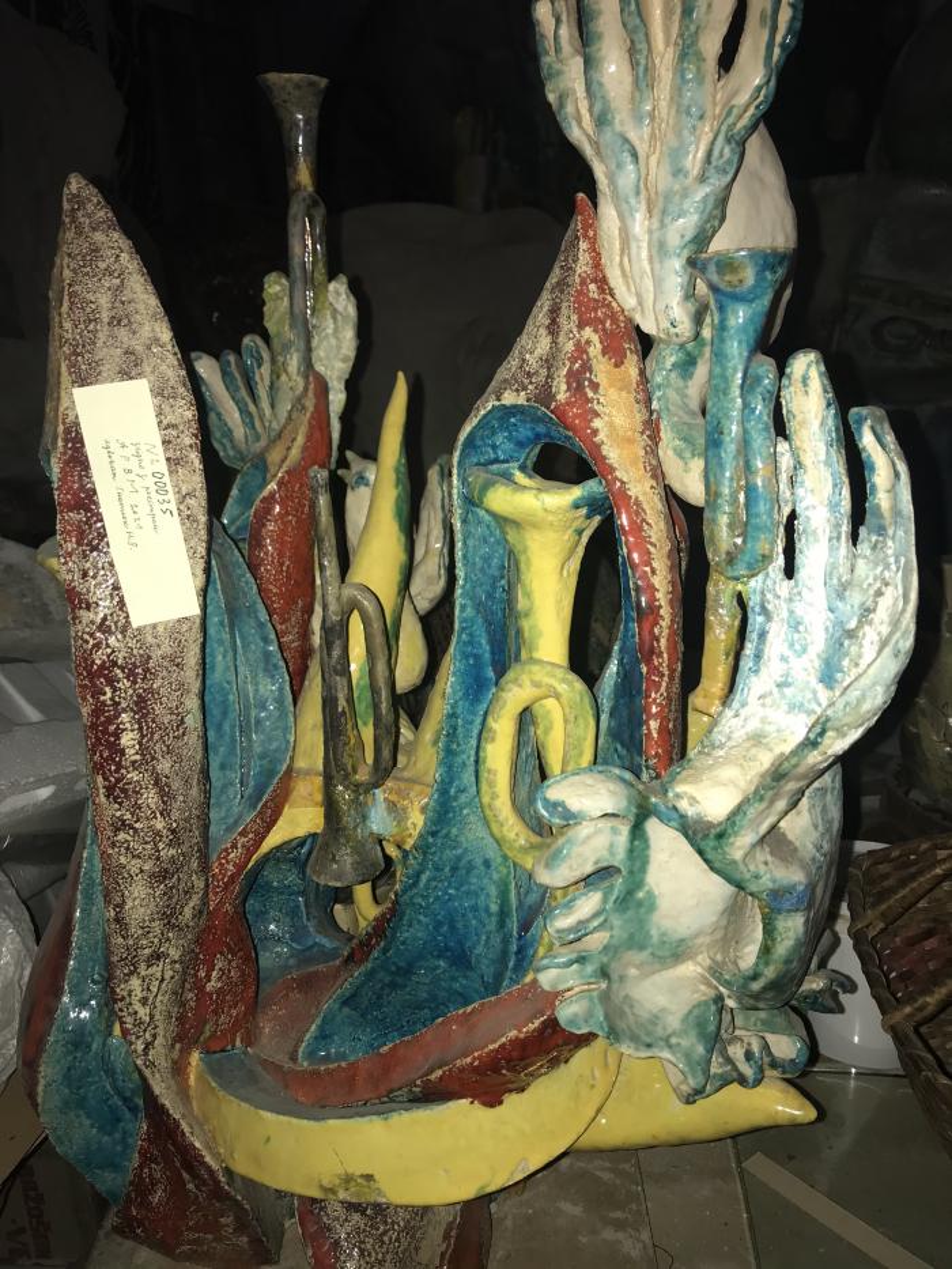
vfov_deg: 63.4
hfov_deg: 49.8
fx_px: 1026
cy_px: 634
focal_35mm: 28
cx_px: 476
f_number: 1.8
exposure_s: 1/27
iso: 20
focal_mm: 3.99
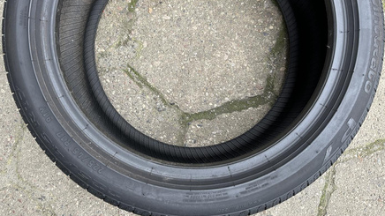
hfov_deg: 69.9
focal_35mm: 27
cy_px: 93
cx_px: 191
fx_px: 276
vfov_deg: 42.8
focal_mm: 6.86
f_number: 1.78
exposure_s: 1/121
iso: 100
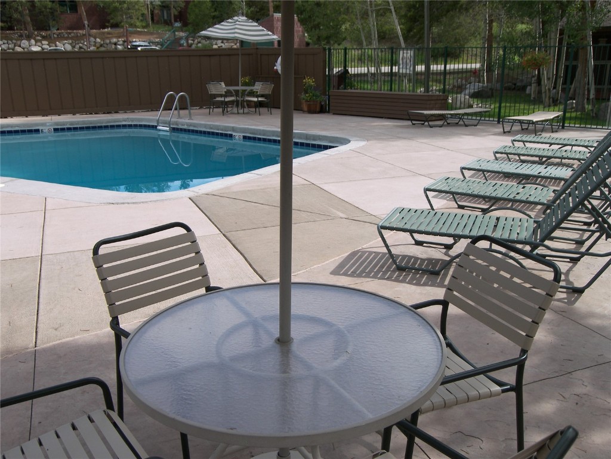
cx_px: 306
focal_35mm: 34
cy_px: 230
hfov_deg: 54.0
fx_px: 600
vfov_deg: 41.8
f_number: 3.2
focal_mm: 7.2
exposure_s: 1/400
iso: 50
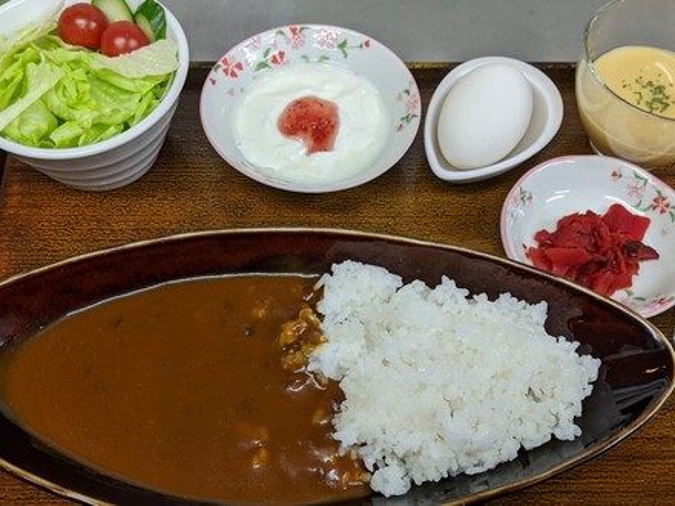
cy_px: 253
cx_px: 338
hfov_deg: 65.3
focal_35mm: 27
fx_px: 526
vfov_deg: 51.4
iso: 63
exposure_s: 1/30
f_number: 1.8
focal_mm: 4.44
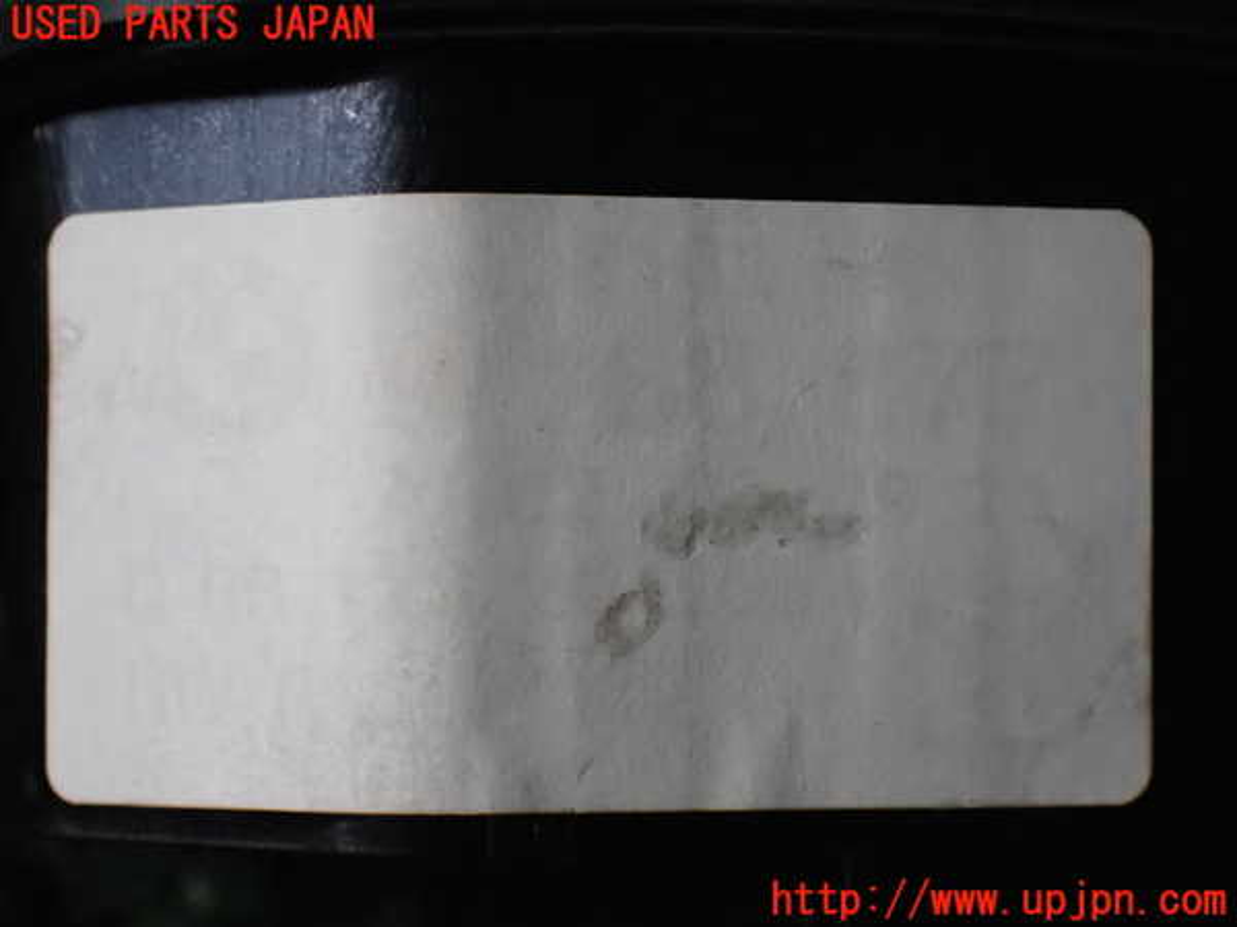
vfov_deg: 14.8
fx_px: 3573
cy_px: 464
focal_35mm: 100
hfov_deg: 19.6
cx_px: 618
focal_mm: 18
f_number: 4.9
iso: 2000
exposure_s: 1/100
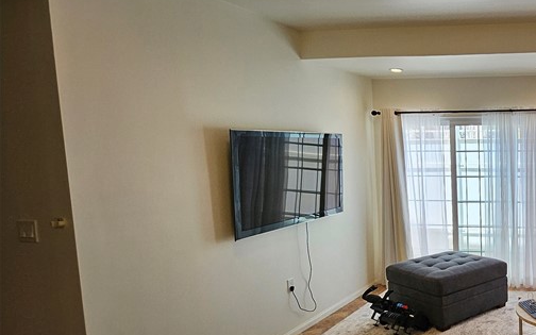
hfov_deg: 52.0
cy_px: 189
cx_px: 543
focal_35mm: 28
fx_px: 409
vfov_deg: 44.4
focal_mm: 1.74
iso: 40
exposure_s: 1/120
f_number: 2.2
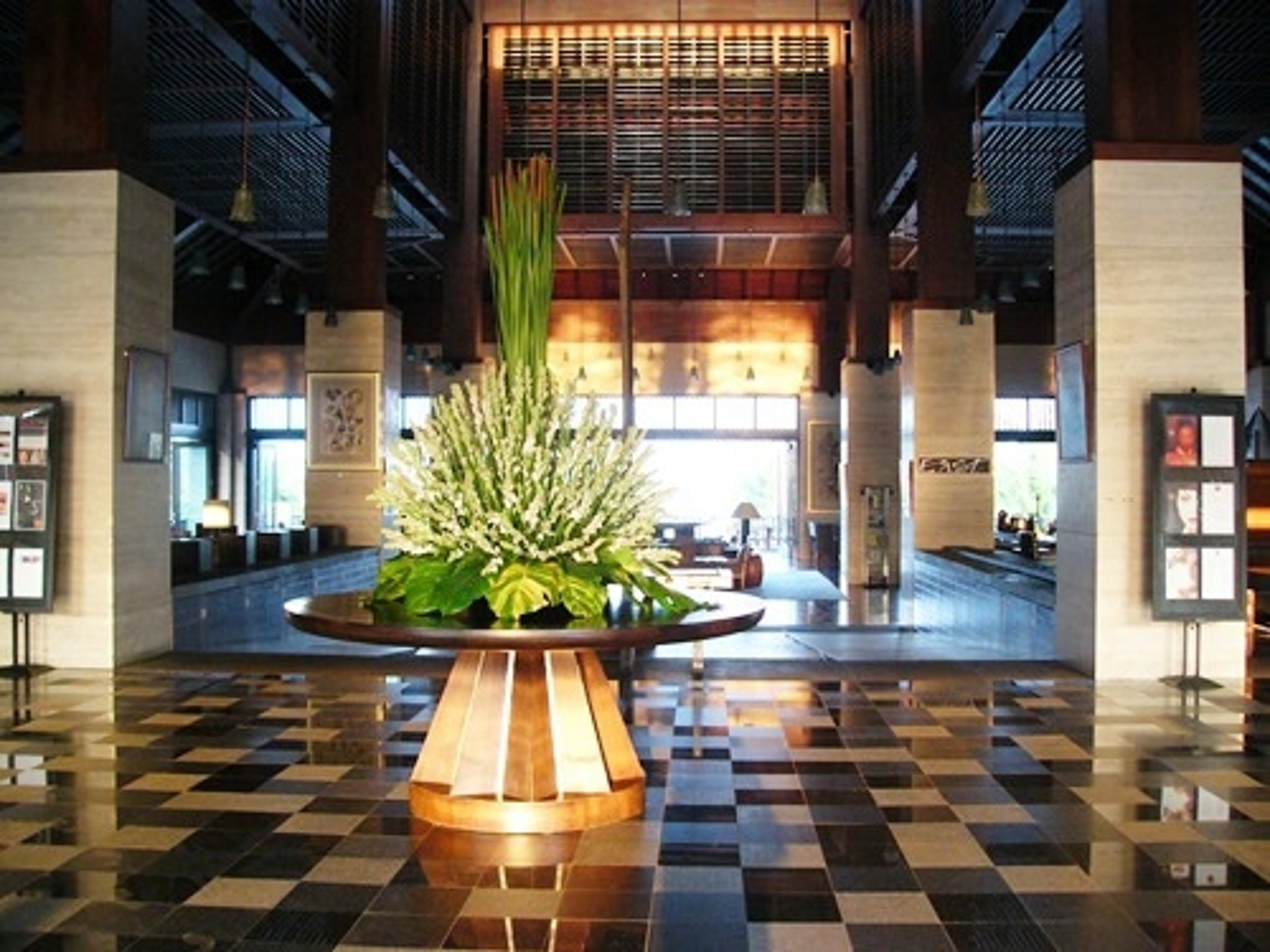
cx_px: 635
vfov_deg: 39.7
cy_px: 476
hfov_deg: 51.4
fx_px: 1321
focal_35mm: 36
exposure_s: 1/30
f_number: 2.8
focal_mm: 6
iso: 200
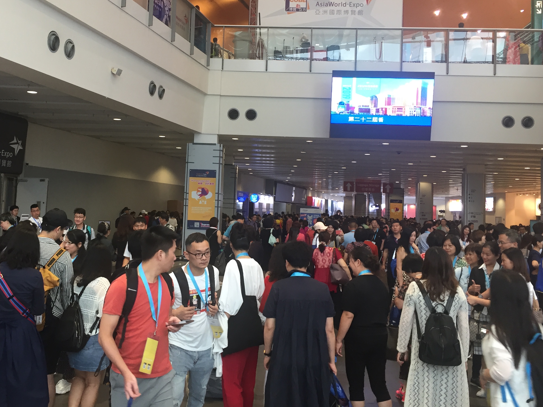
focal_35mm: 39
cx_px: 221
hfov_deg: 47.6
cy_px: 161
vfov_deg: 36.7
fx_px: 612
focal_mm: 4.15
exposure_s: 1/33
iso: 80
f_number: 2.2
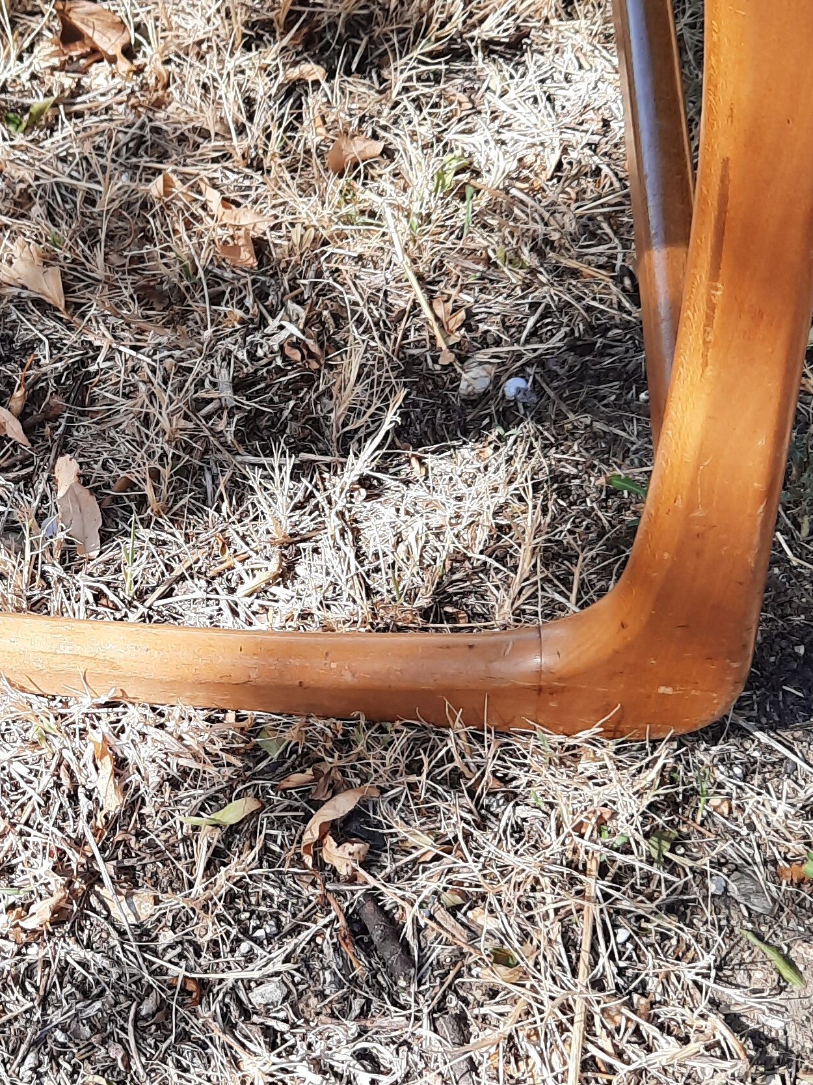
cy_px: 647
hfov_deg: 23.9
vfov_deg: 32.1
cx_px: 127
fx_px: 1879
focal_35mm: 60
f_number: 2
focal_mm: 4.6
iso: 32
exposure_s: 1/308
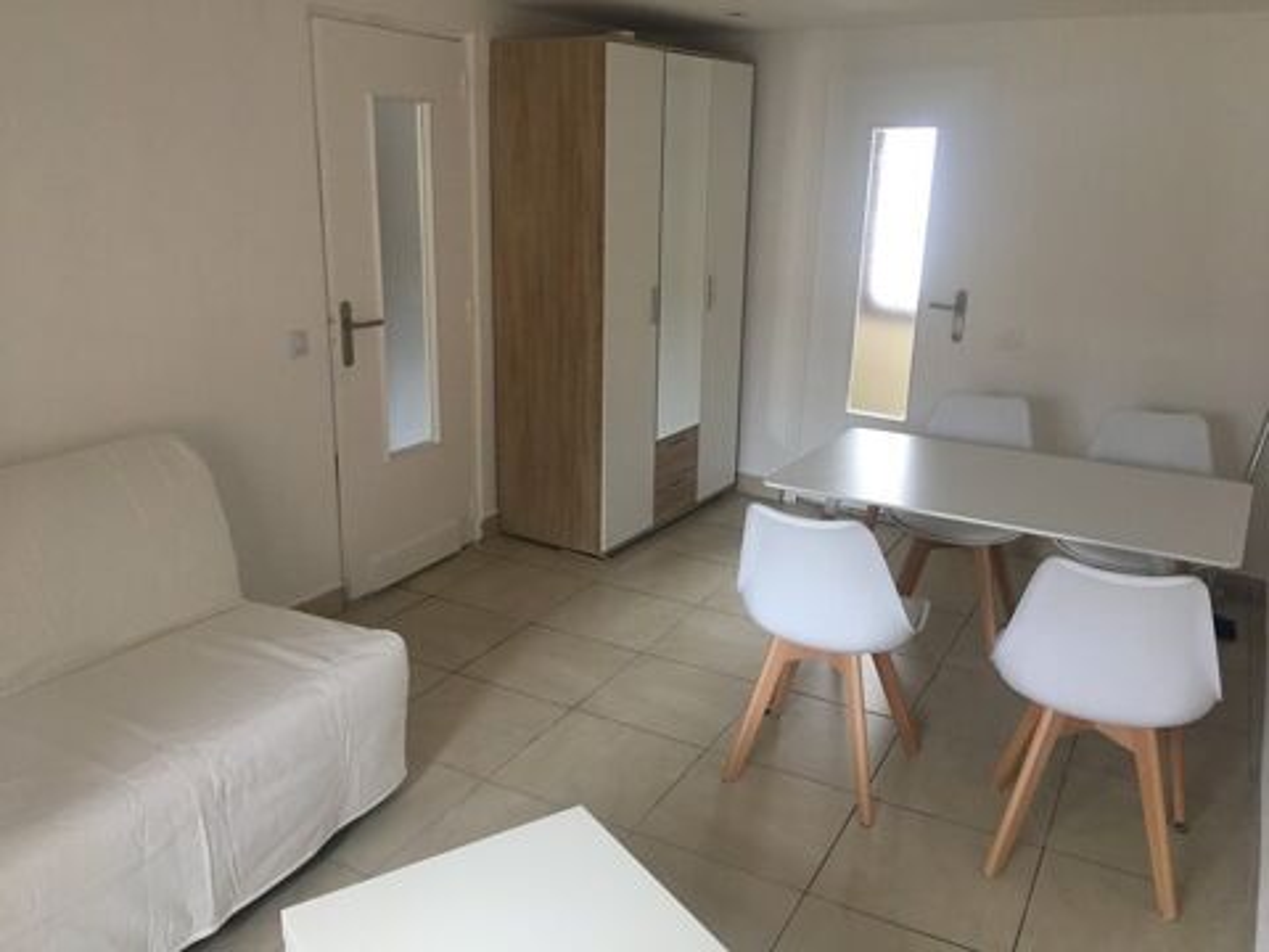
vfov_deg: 48.2
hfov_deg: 61.7
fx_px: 1063
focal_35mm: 29
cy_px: 476
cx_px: 634
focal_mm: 4.15
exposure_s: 1/17
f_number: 2.2
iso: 80
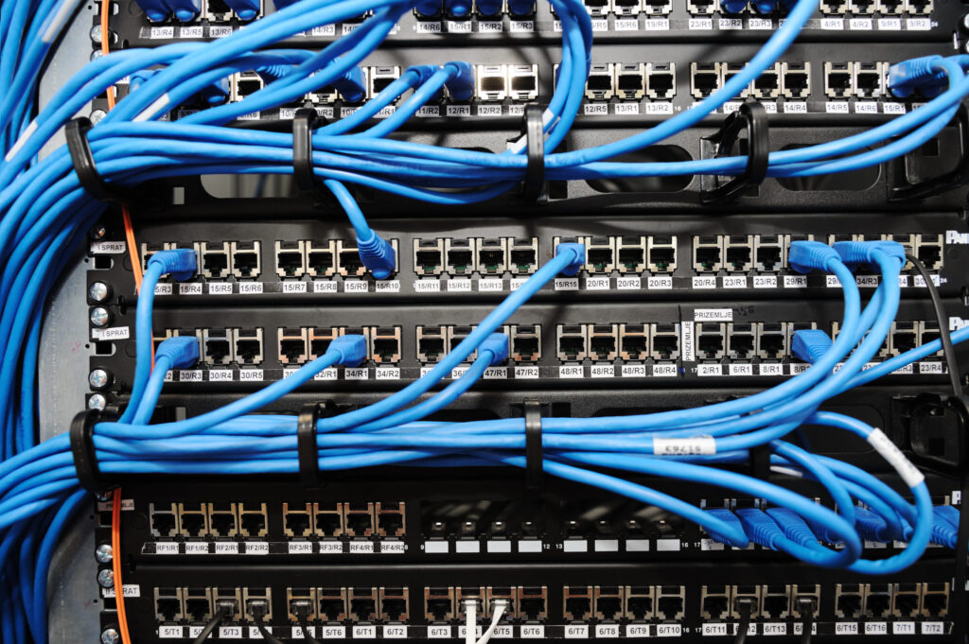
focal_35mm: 24
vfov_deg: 53.1
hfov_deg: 73.8
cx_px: 484
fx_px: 645
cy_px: 322
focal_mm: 24
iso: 200
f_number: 3.5
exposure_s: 1/100
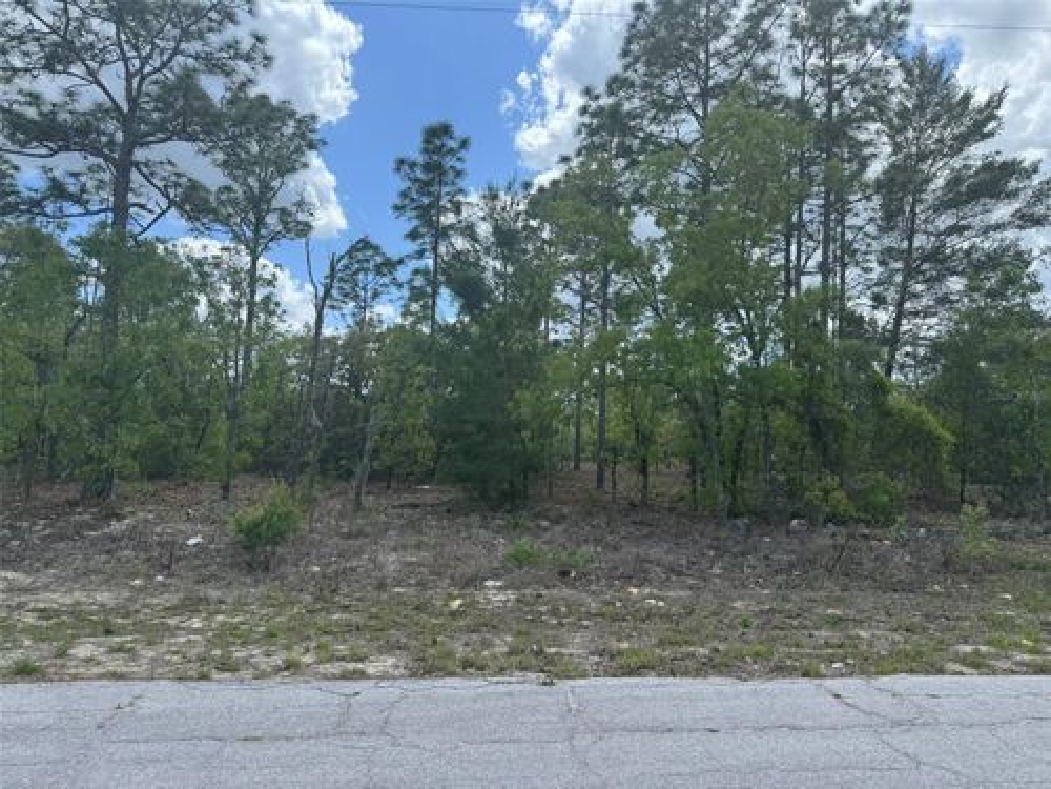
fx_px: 729
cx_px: 526
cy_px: 394
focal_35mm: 24
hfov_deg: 71.6
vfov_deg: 56.8
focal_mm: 6.76
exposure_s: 1/2710
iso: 80
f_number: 1.78
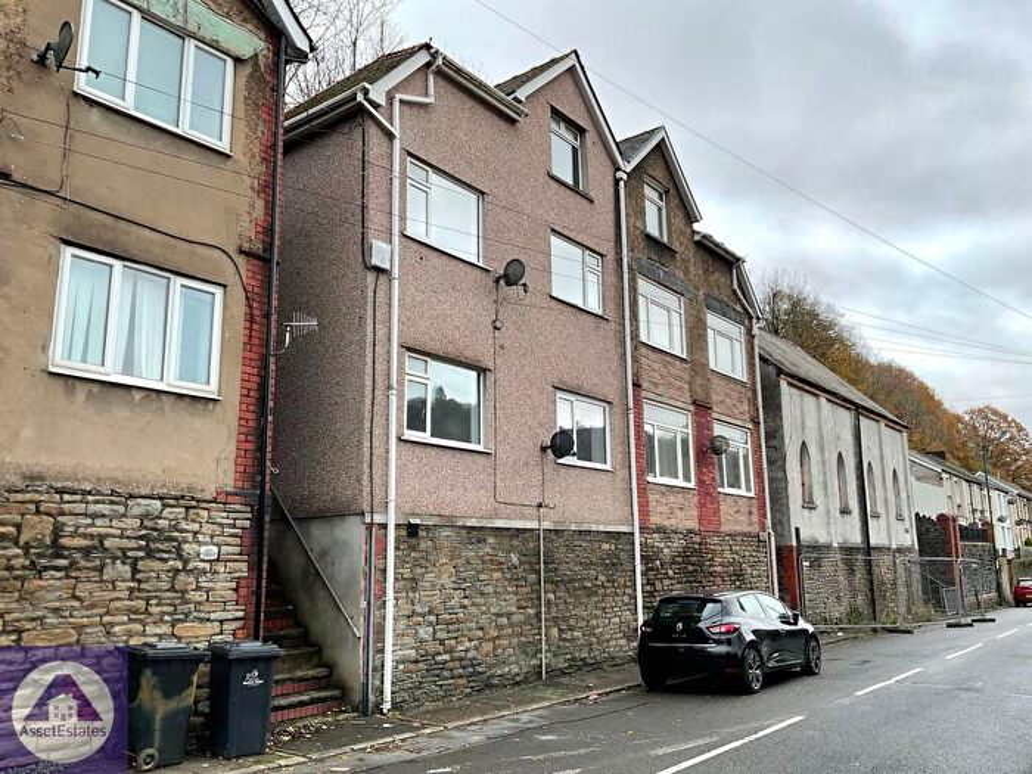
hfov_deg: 61.7
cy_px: 387
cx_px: 516
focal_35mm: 29
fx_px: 865
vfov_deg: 48.2
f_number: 1.8
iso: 16
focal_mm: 3
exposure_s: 1/160
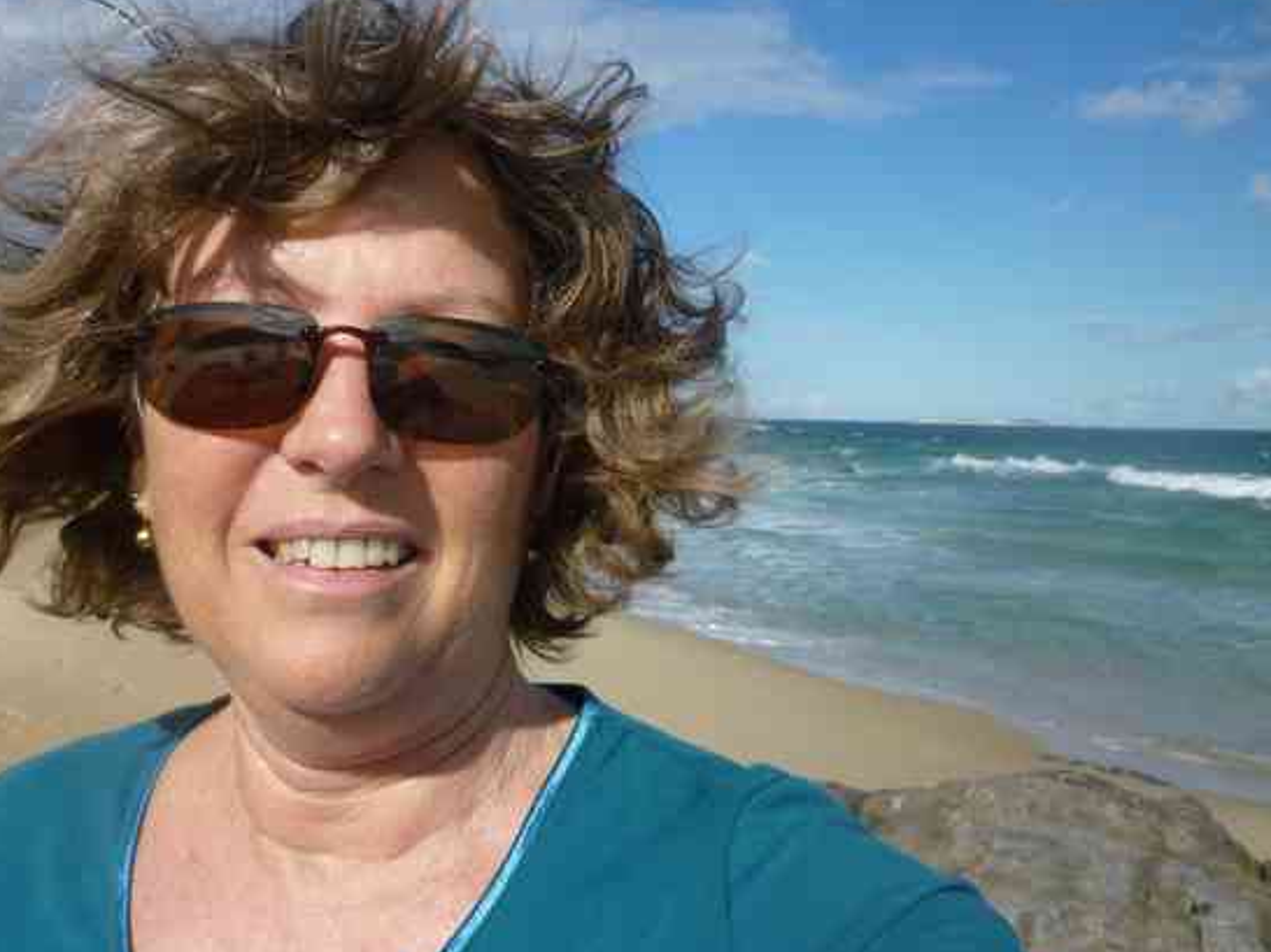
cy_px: 454
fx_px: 1248
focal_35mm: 34
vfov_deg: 41.8
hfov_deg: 53.8
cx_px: 547
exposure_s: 1/800
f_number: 4.5
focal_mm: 5.2
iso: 80
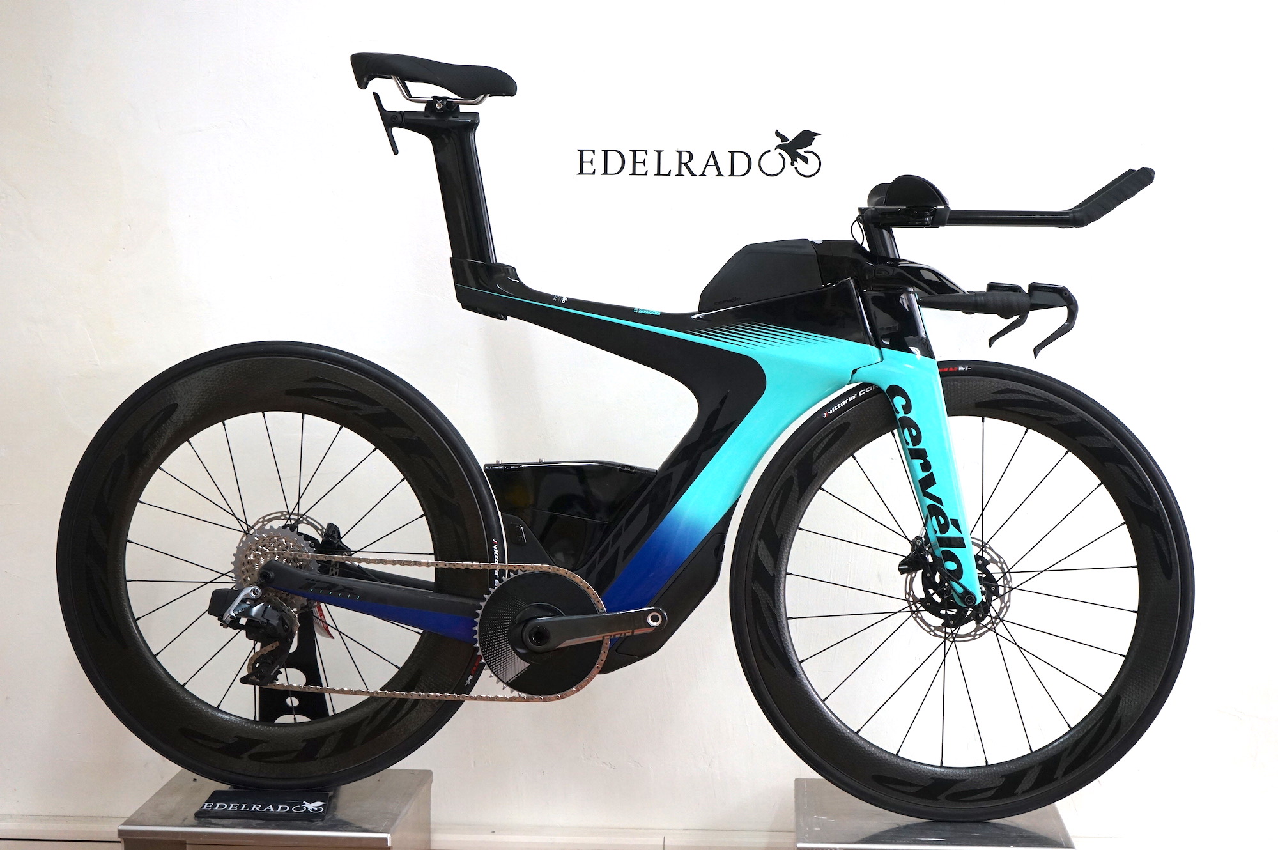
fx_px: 2306
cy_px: 425
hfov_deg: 31.0
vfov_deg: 20.9
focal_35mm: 65
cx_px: 639
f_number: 5.6
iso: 1250
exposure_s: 1/160
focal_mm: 65
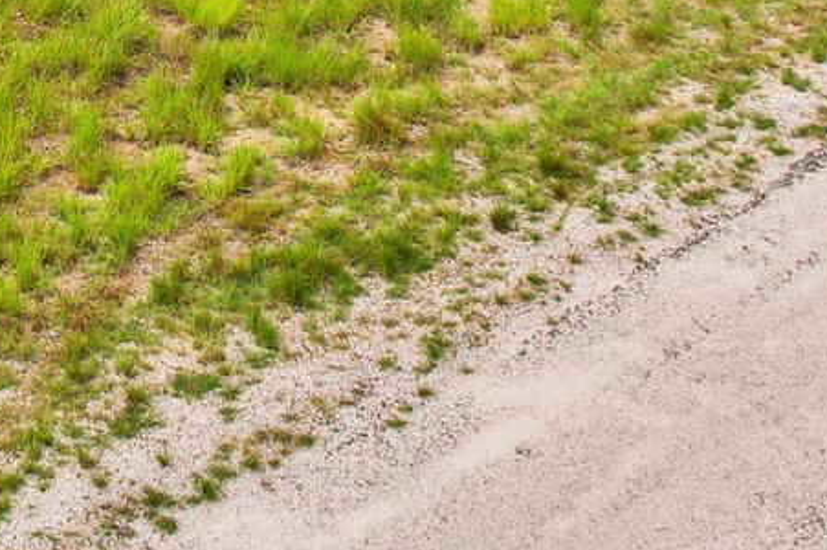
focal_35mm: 100
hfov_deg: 19.5
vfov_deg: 12.1
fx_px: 2295
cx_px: -86
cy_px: -558
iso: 110
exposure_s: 1/80
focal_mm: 8.4
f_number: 2.8
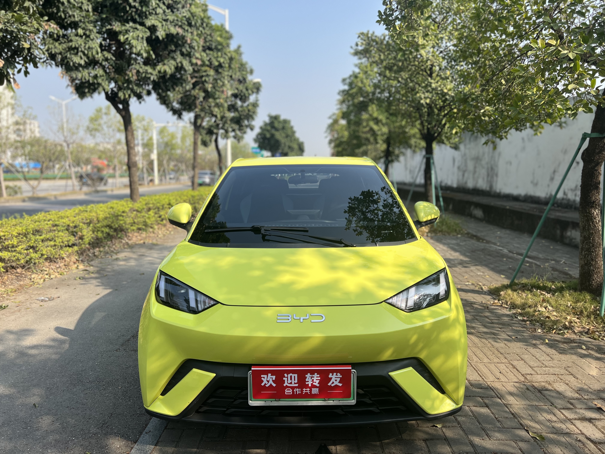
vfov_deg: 53.1
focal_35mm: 26
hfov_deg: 67.3
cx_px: 302
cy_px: 227
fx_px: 454
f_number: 1.5
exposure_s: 1/2457
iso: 50
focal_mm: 5.7
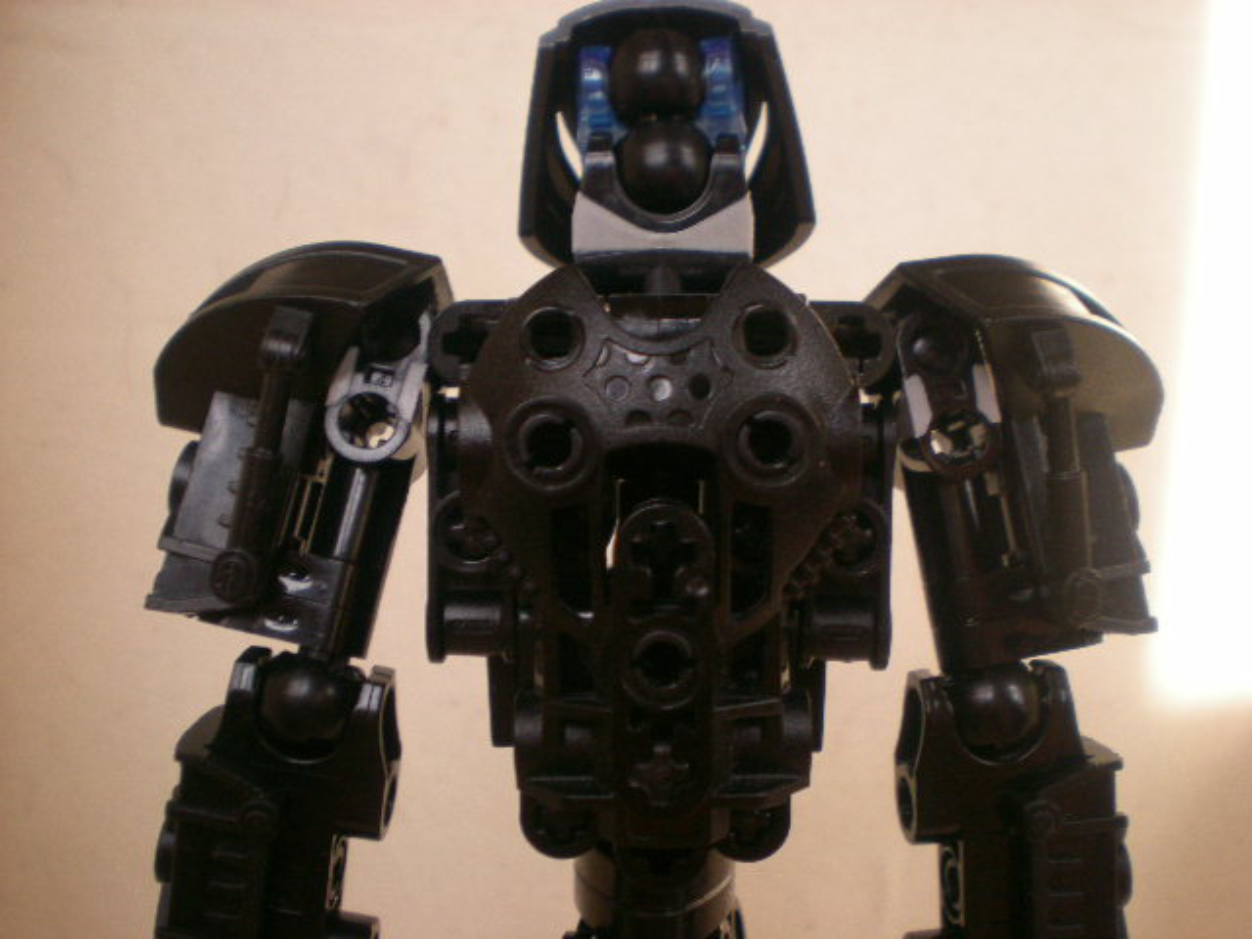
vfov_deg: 37.7
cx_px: 626
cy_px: 470
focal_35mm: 38
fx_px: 1374
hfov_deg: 49.0
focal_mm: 6.3
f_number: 3.1
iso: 136
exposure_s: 1/126
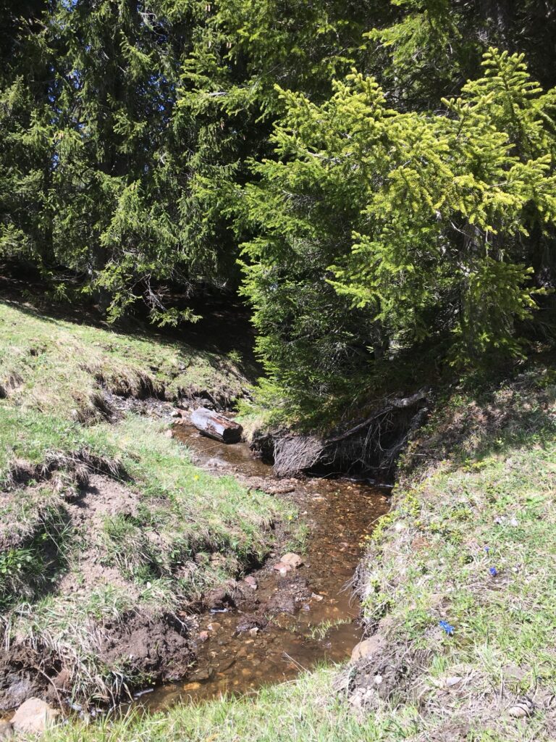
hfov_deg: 48.2
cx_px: 278
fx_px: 621
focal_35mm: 29
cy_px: 371
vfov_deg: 61.7
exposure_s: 1/549
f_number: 2.2
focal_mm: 4.15
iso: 25
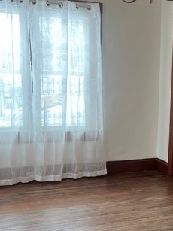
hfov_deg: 22.0
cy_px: 169
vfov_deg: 29.4
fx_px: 433
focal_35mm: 65
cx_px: 162
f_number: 1.5
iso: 80
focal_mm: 5.7
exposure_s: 1/120
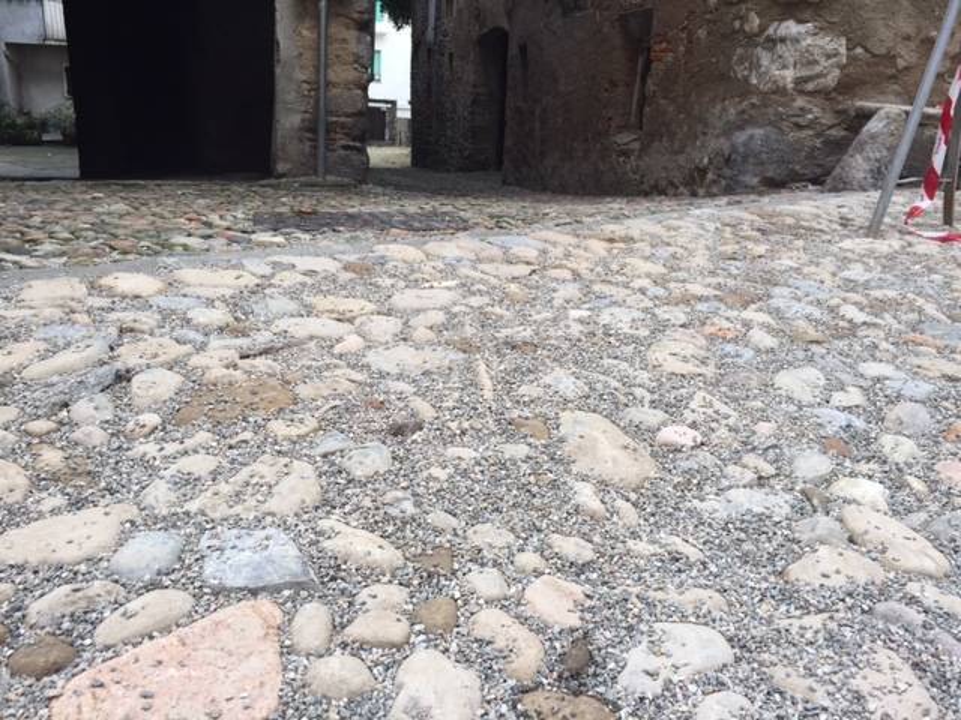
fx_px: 805
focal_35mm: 29
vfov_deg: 48.2
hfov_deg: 61.7
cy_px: 360
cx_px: 480
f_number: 2.2
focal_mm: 4.15
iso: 32
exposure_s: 1/100
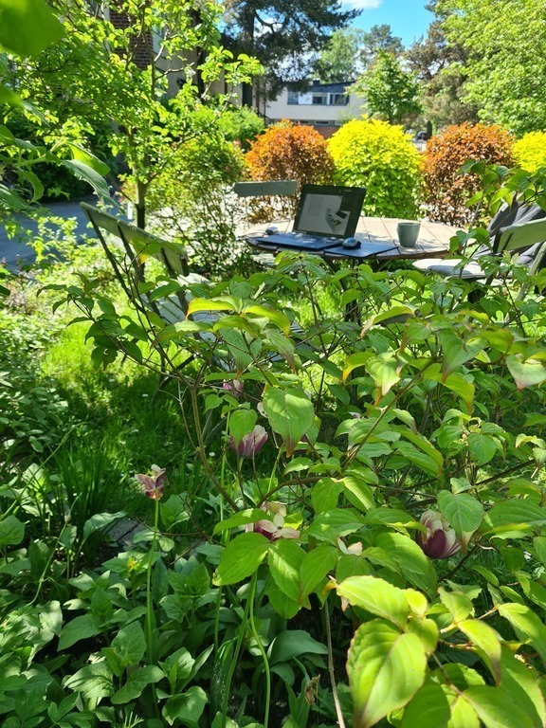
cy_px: 364
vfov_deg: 67.3
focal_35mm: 26
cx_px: 273
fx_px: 547
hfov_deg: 53.1
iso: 50
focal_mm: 5.4
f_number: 1.8
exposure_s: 1/488
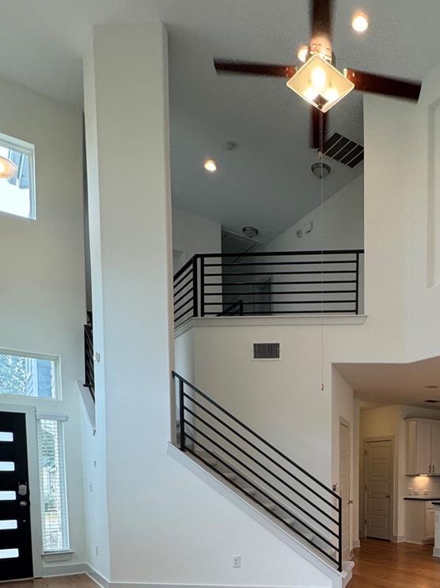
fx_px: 492
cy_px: 510
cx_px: 380
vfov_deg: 55.0
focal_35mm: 29
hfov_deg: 44.7
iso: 200
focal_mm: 2.22
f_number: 2.2
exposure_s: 1/120
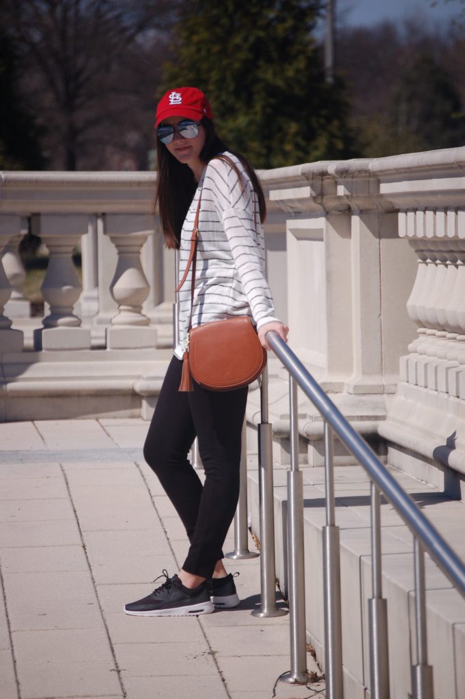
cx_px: 232
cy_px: 350
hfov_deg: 5.5
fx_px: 4803
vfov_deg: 8.3
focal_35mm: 248
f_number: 5.6
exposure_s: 1/2000
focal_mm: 165
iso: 250
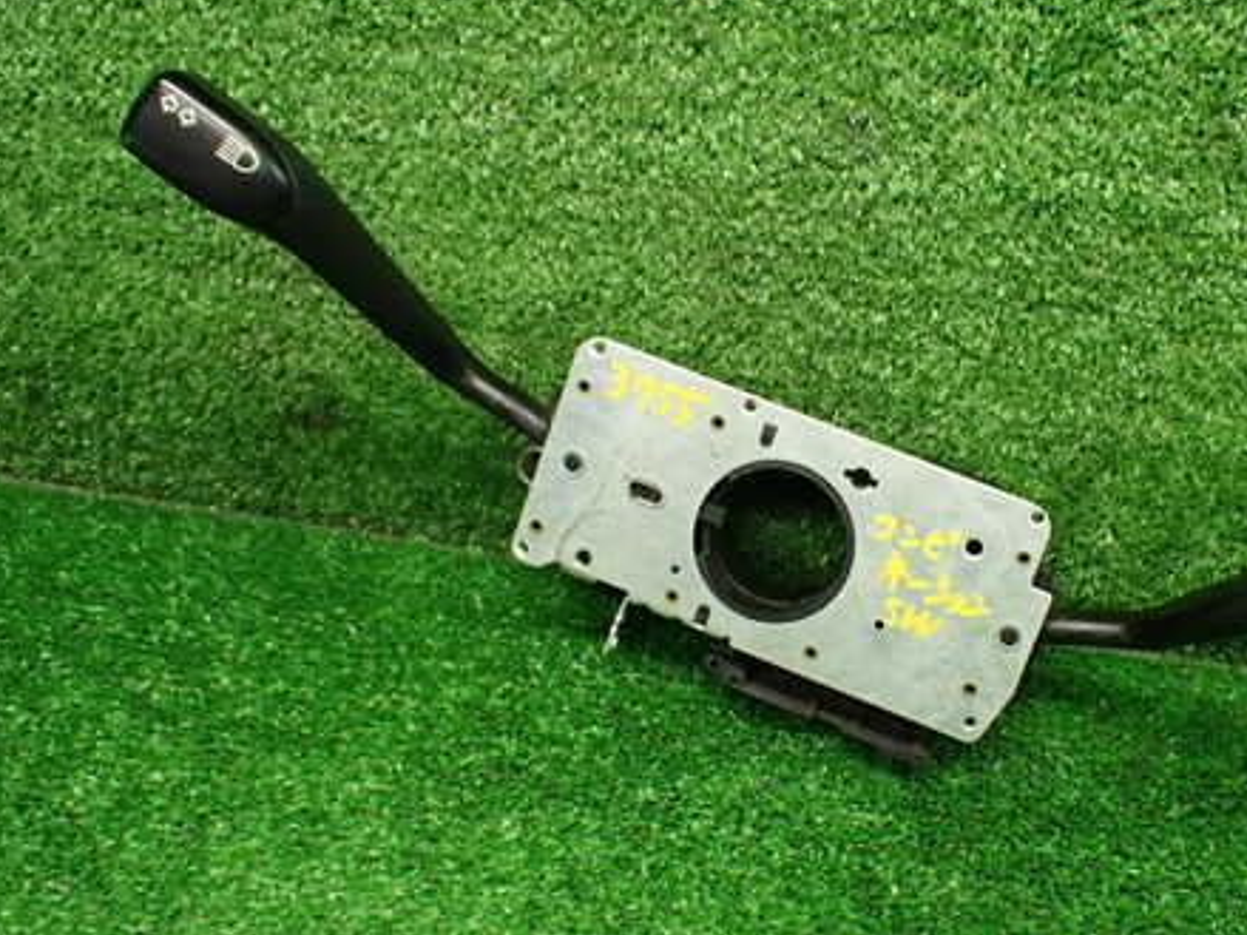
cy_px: 509
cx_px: 790
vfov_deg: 35.1
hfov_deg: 45.3
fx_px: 1477
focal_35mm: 41
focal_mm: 5.4
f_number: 2.3
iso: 800
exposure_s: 1/125
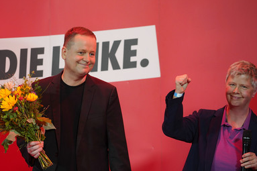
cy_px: 93
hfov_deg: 20.4
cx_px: 119
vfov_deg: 13.7
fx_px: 714
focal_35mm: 100
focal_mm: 85
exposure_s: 1/250
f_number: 2.8
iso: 2000
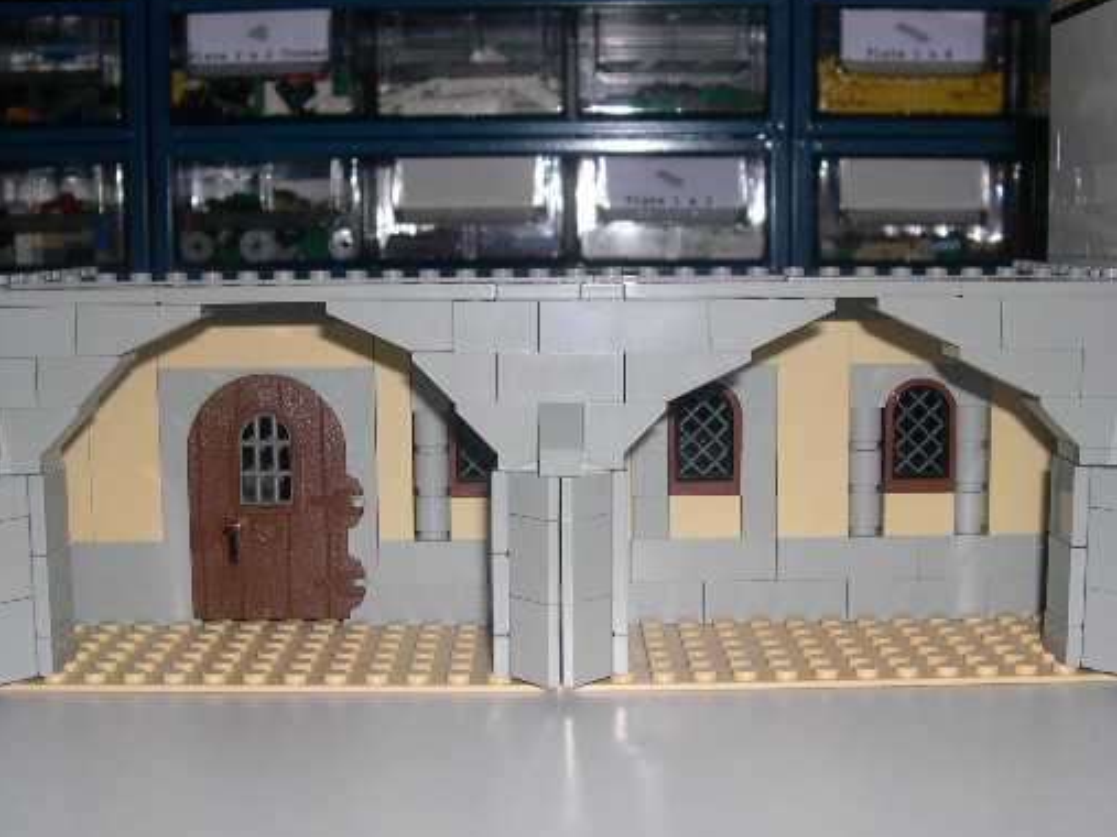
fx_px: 1549
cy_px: 425
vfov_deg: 30.3
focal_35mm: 48
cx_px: 557
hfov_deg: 39.7
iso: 100
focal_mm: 8
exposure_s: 1/60
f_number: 7.6
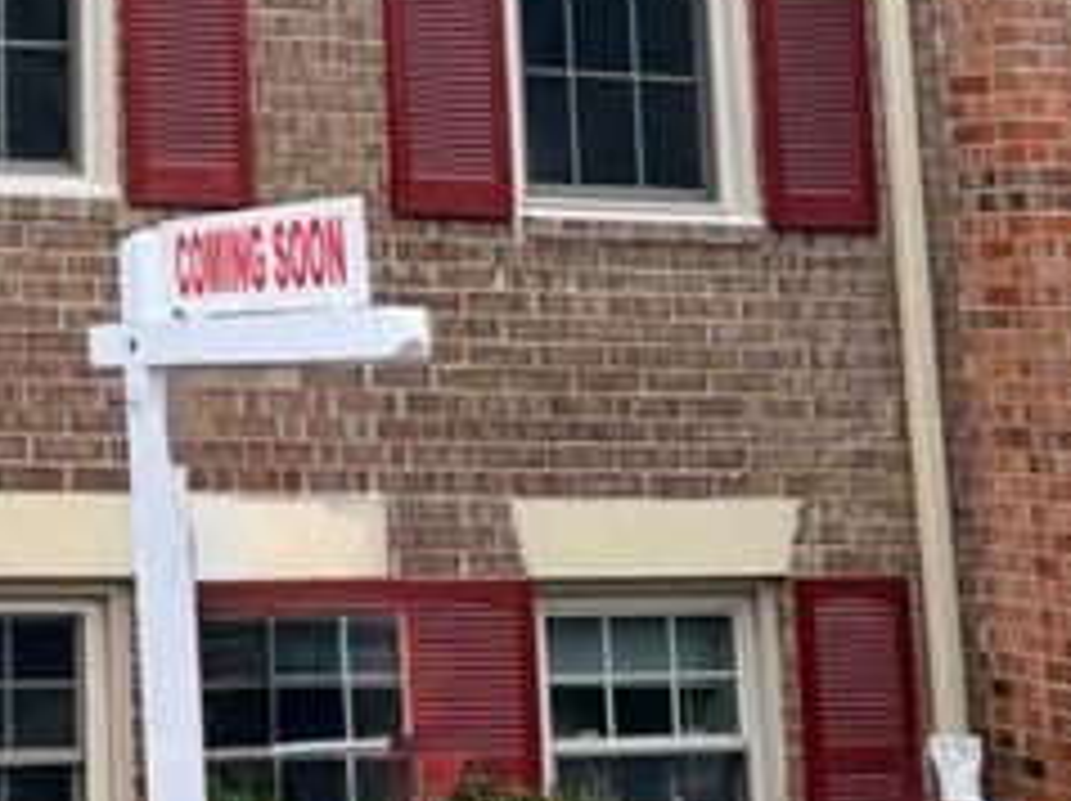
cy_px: -182
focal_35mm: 60
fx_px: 1854
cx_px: -261
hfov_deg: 27.7
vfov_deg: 22.3
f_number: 1.78
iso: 100
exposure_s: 1/1901
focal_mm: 6.76
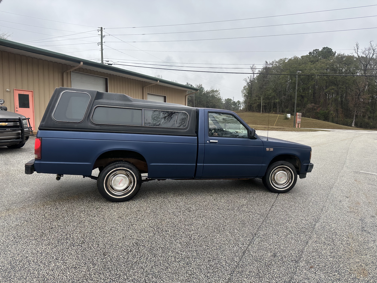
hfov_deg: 71.6
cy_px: 142
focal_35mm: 24
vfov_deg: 56.8
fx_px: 261
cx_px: 188
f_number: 1.78
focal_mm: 6.86
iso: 80
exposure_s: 1/615
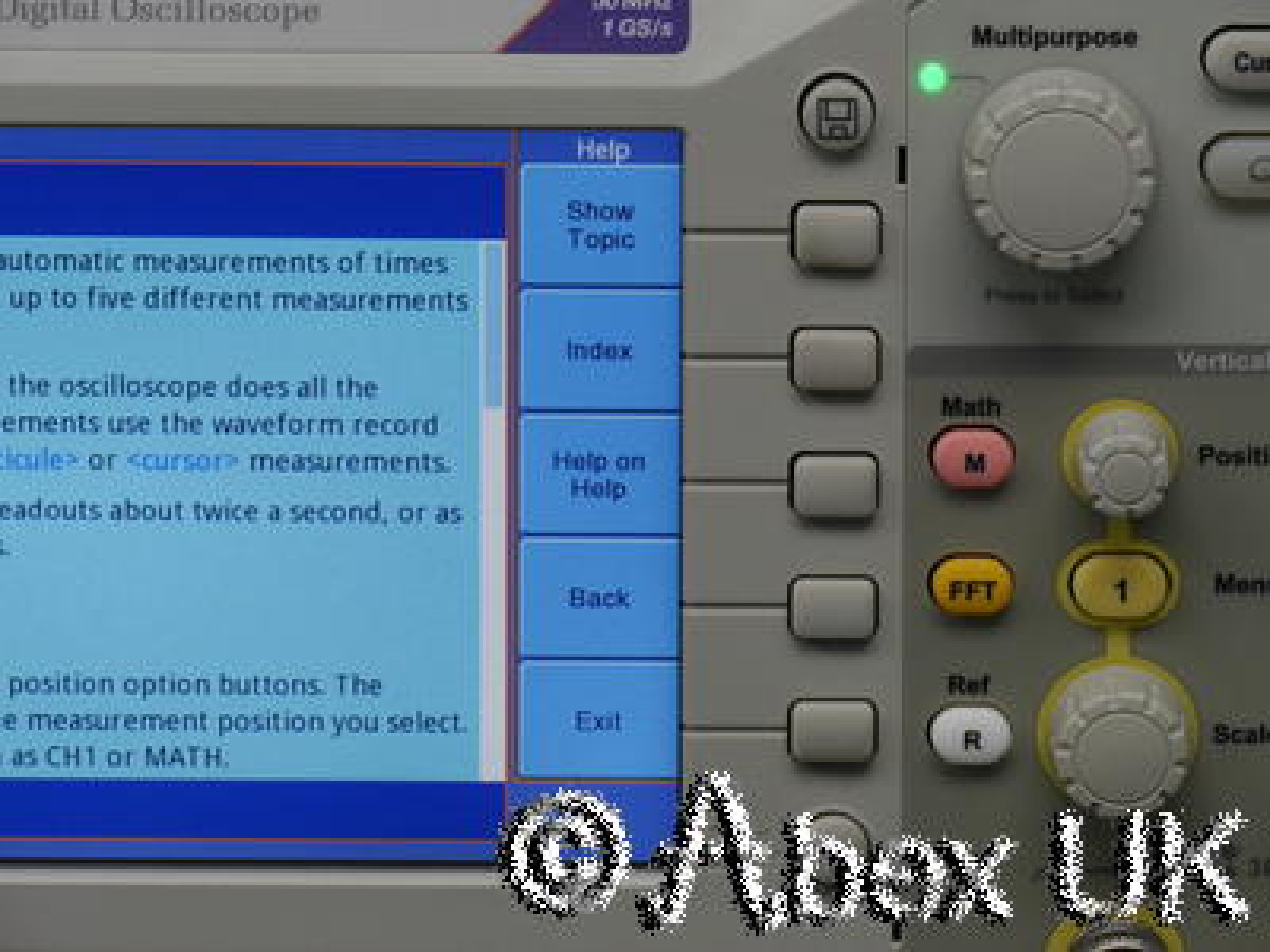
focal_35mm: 260
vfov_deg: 5.7
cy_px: 476
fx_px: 9539
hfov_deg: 7.6
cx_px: 635
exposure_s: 1/25
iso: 400
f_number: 11
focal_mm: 130
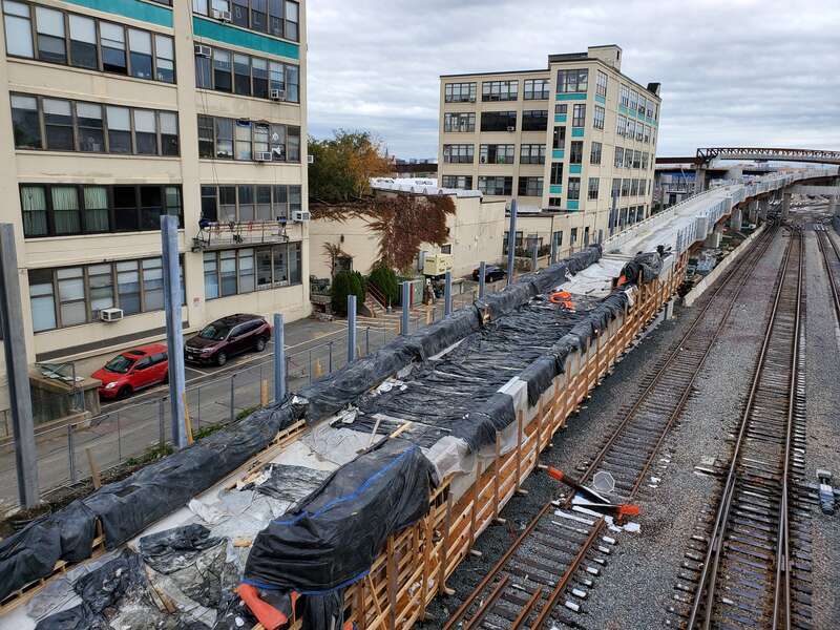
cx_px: 420
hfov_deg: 67.3
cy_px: 315
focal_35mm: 26
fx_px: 631
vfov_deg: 53.1
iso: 50
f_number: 2.4
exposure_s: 1/502
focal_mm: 4.3
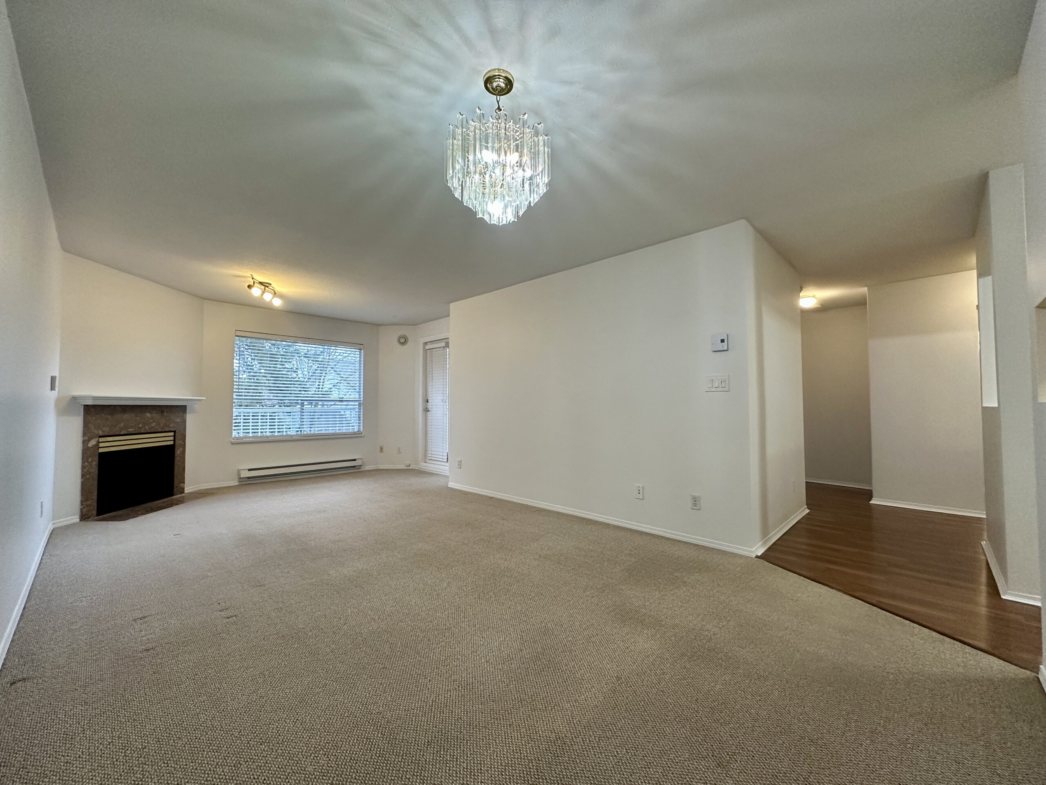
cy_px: 392
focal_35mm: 14
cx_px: 523
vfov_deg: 85.7
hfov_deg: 102.1
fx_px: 423
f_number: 2.2
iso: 250
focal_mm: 2.22
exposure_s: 1/120
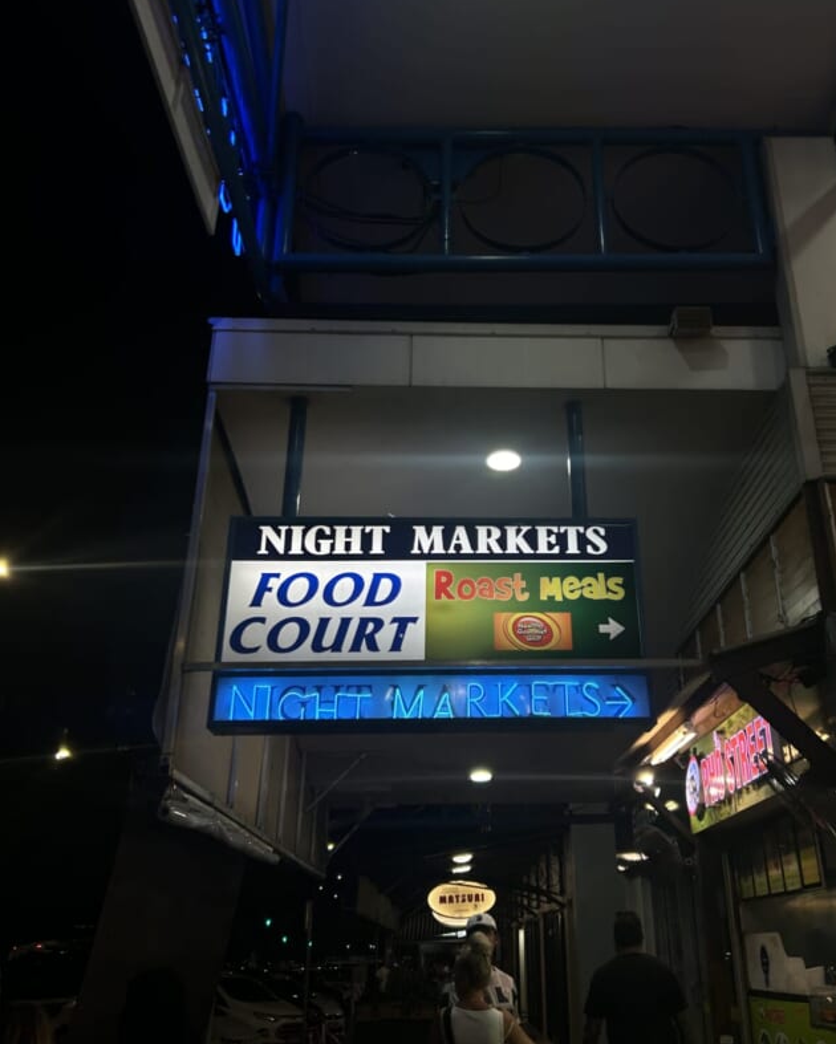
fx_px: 1020
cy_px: 472
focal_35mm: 33
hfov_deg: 44.4
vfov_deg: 54.1
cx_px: 487
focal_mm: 5.7
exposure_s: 1/100
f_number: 1.5
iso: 32
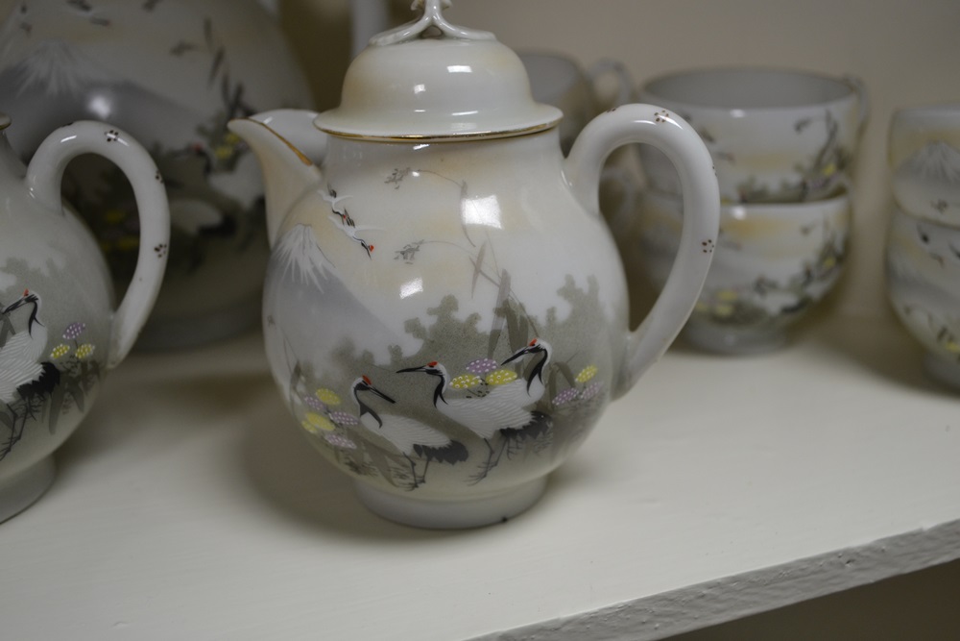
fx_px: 960
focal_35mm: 36
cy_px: 320
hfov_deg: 53.1
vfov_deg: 36.9
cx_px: 480
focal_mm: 24
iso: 400
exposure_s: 1/30
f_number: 4
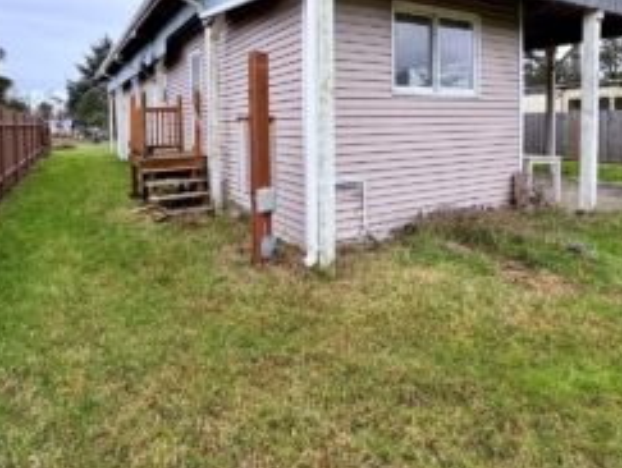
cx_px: 289
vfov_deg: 56.9
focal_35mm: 23
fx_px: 414
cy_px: 136
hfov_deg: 73.7
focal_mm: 2.22
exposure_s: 1/298
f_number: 2.2
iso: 50
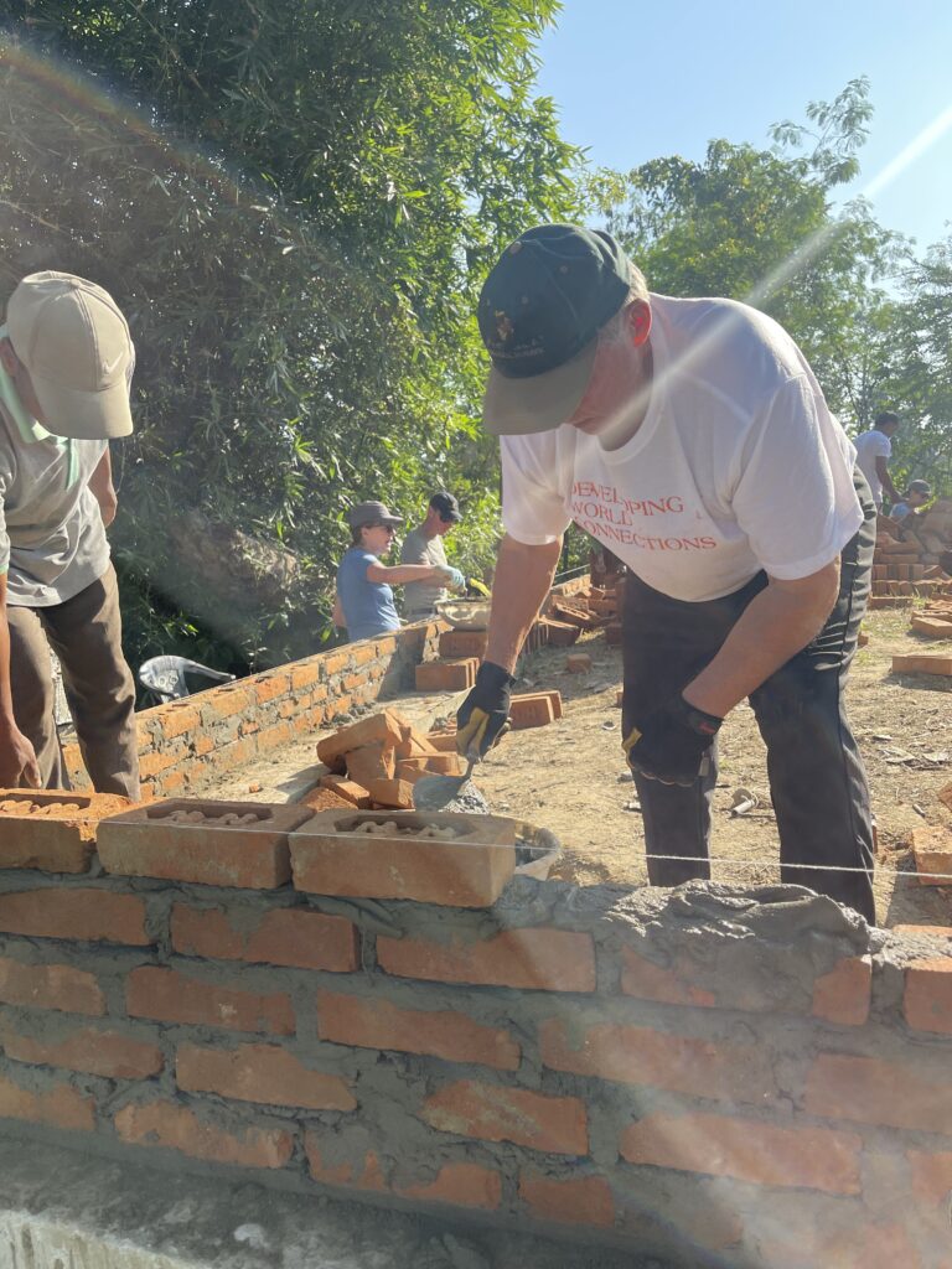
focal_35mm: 26
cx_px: 476
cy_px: 634
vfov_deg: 67.3
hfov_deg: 53.1
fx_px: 953
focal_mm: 5.1
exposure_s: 1/1225
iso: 50
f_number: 1.6
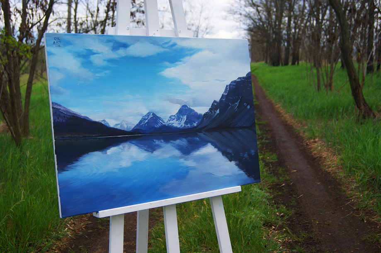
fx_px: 444
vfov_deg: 31.9
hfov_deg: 46.4
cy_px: 126
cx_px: 190
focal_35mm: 42
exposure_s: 1/500
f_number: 4.5
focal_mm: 28
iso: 100
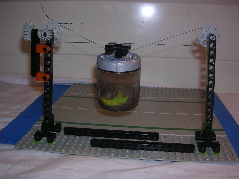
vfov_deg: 37.7
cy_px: 90
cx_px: 120
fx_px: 262
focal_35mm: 38
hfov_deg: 49.0
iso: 50
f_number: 2.8
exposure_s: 1/60.1
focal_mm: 5.8
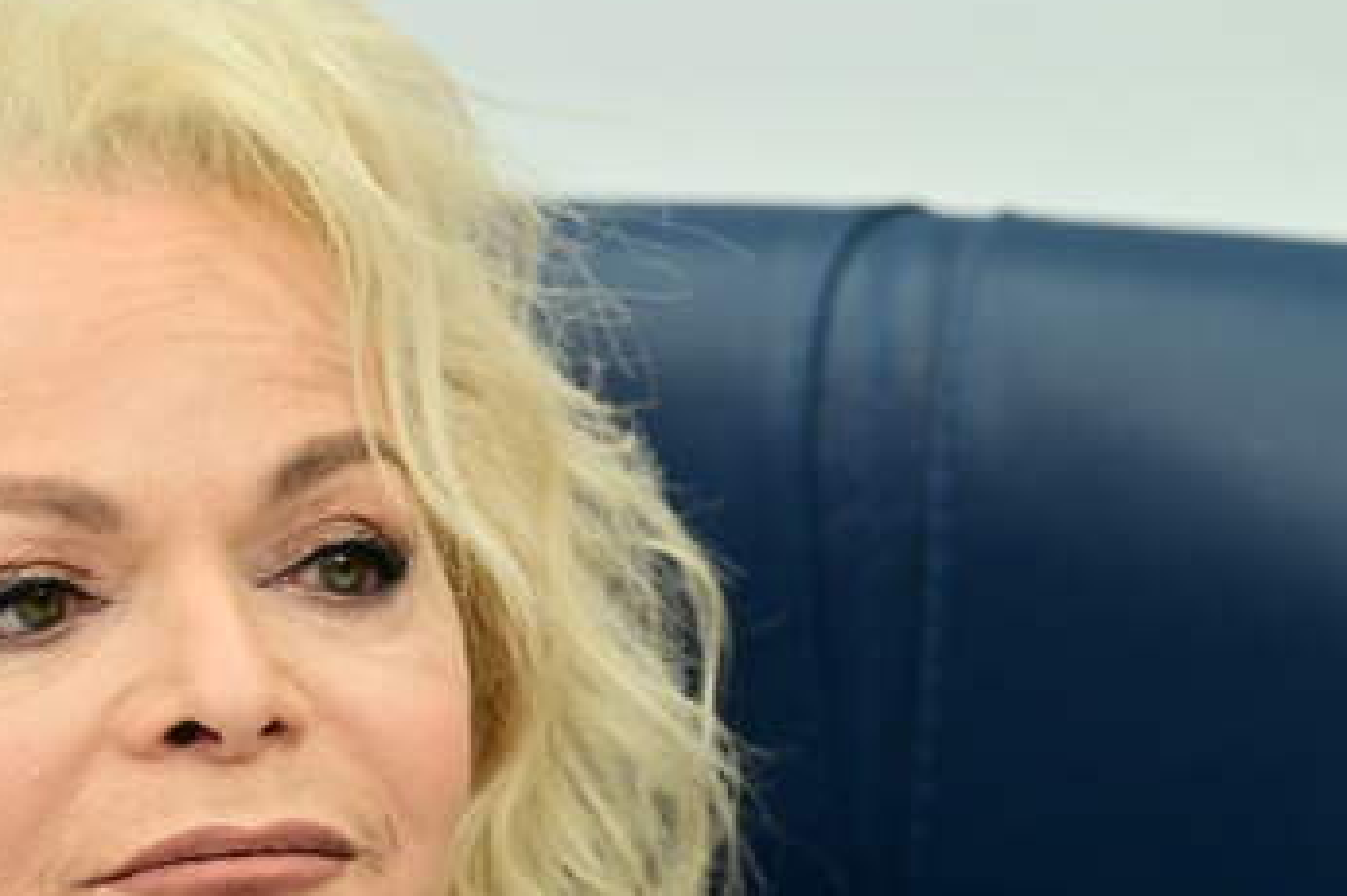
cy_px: 777
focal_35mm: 628
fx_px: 23475
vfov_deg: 2.2
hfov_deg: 3.3
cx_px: 187
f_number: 6
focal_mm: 350
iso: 3200
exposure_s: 1/320
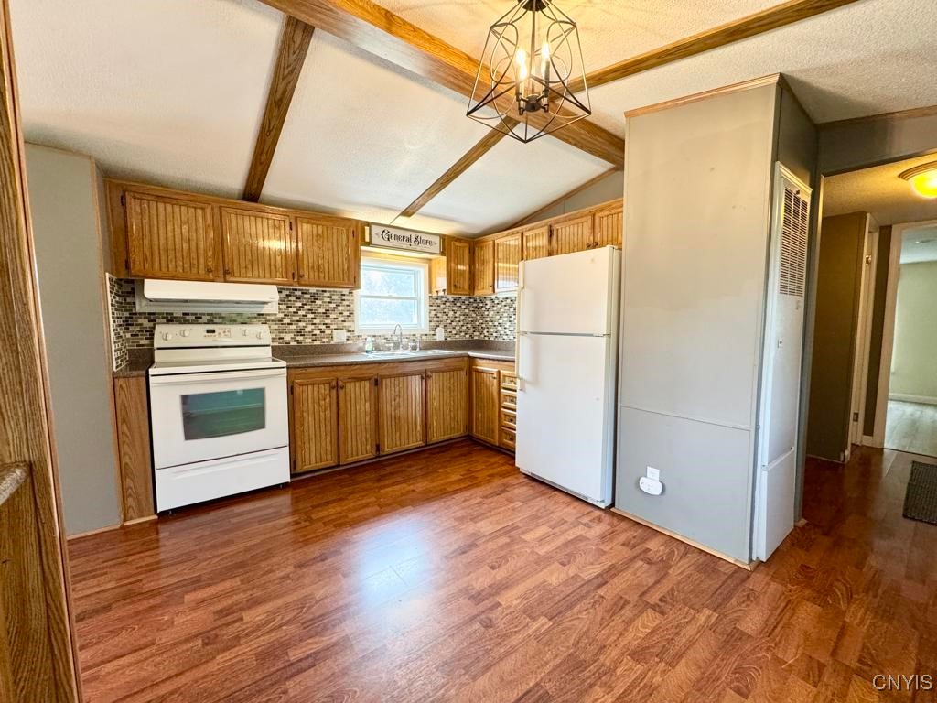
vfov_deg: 85.7
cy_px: 352
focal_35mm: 14
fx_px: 379
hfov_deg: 102.1
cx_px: 468
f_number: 2.2
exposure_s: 1/120
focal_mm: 2.22
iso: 250
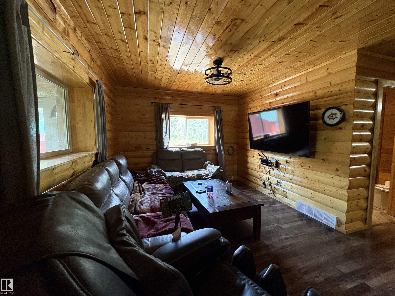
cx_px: 198
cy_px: 148
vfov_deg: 85.7
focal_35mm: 14
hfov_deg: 102.1
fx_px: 160
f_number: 2.2
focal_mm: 2.22
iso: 500
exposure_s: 1/60
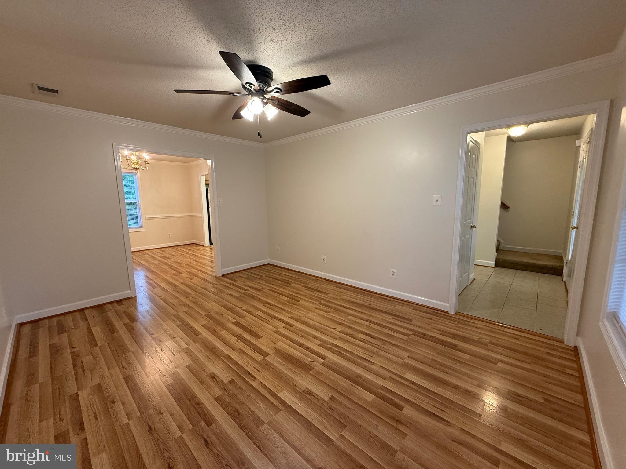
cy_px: 234
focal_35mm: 14
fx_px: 253
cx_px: 313
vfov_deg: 85.7
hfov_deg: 102.1
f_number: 2.2
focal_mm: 2.22
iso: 160
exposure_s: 1/60
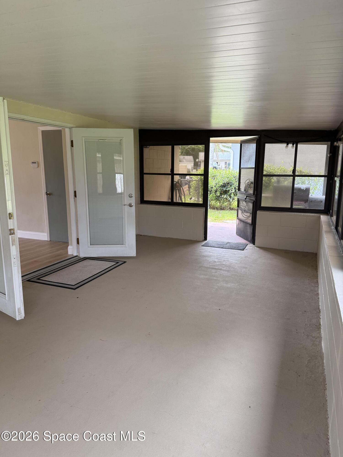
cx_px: 172
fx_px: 317
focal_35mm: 24
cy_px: 228
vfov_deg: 71.6
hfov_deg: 56.8
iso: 160
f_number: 1.78
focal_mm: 6.76
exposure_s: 1/240
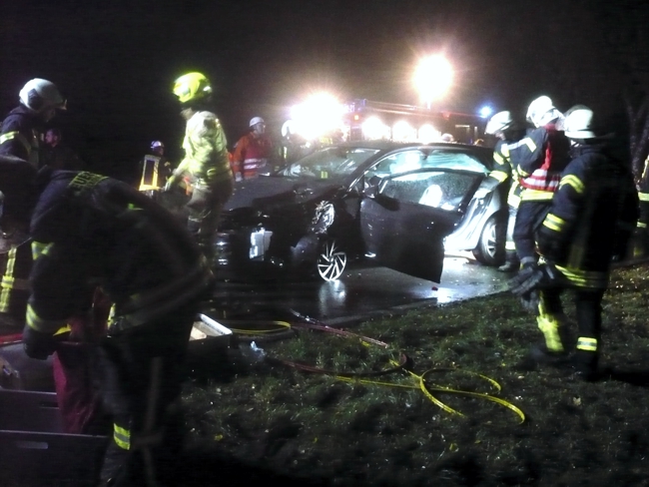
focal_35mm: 35
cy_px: 244
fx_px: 656
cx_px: 324
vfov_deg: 40.7
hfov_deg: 52.6
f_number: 2.8
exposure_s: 1/10
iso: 800
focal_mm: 5.8
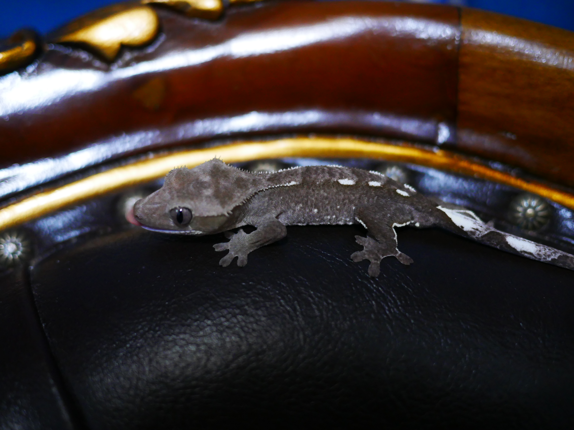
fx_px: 663
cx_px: 287
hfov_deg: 46.8
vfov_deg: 36.0
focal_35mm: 40
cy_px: 215
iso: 1250
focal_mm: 20
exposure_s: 1/60
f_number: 1.7
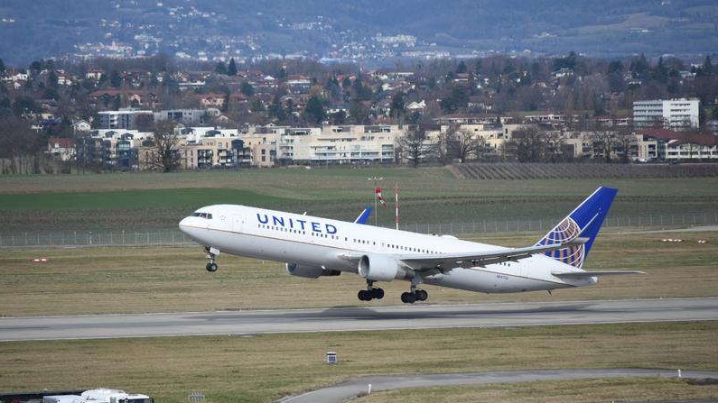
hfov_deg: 9.1
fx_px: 4512
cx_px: 358
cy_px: 197
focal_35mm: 237
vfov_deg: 5.1
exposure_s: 1/1250
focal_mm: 150
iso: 200
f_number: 5.3
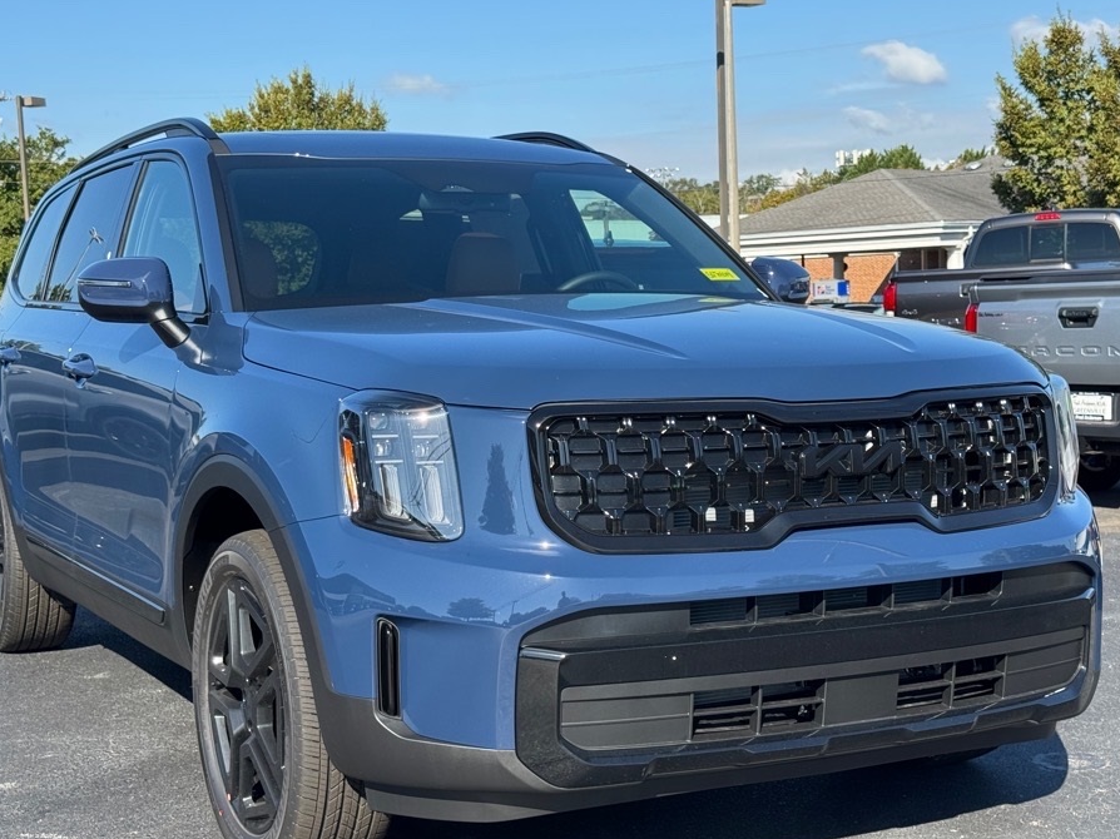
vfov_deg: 26.5
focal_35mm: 55
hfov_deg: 34.9
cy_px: 450
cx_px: 540
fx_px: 1779
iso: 64
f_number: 1.78
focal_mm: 6.76
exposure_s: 1/2045
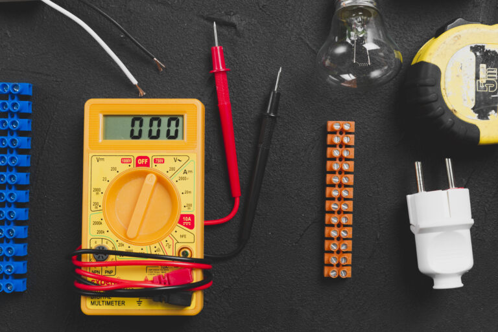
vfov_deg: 27.0
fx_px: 692
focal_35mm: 50
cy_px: 166
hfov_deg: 39.6
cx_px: 249
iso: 100
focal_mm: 50
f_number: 6.3
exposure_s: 1/160
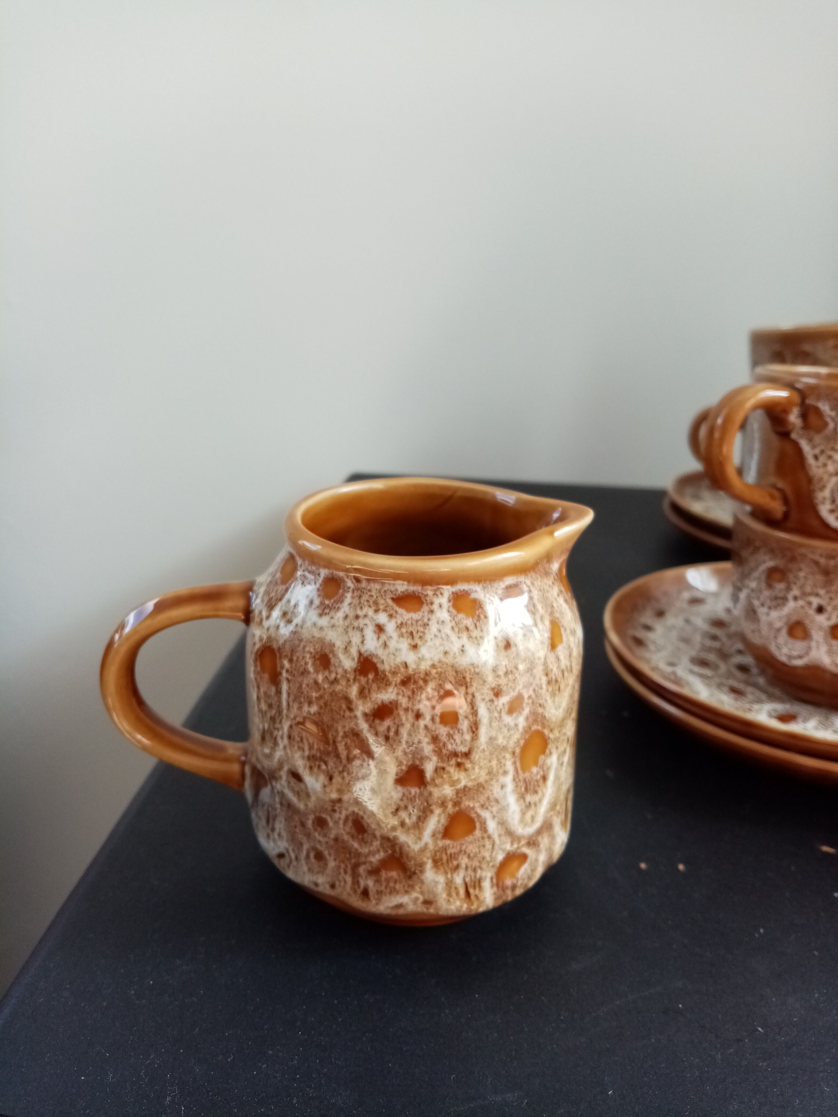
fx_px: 839
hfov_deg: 53.1
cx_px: 419
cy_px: 558
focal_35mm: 26
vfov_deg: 67.3
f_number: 1.8
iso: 148
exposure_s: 1/100
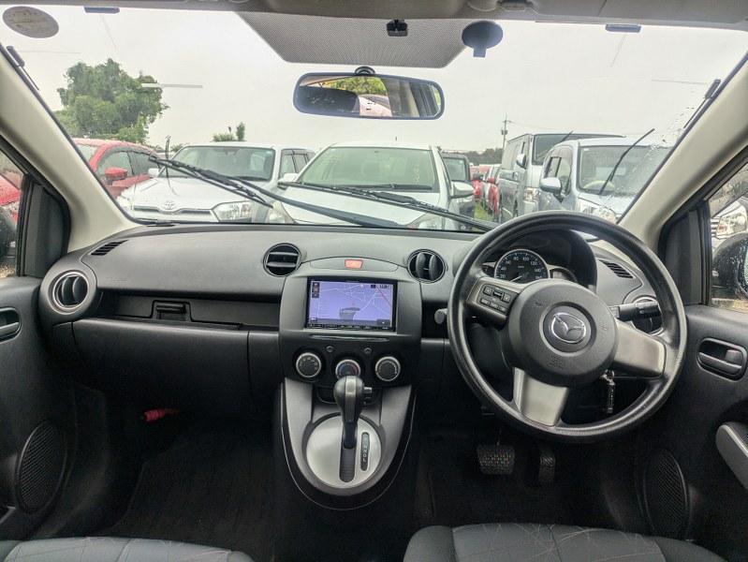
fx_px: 540
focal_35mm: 25
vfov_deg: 54.9
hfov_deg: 69.4
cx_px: 374
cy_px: 281
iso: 45
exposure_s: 1/340
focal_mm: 5.43
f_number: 1.89
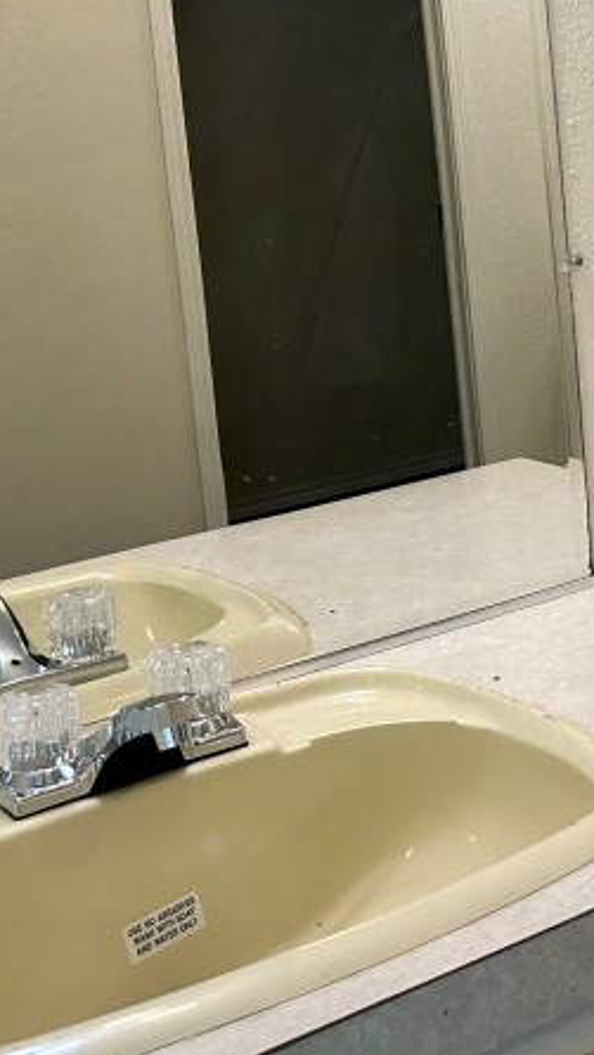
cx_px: 826
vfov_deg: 31.5
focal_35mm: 65
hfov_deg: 17.2
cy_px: 201
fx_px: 1819
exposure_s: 1/120
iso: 100
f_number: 1.5
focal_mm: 5.7
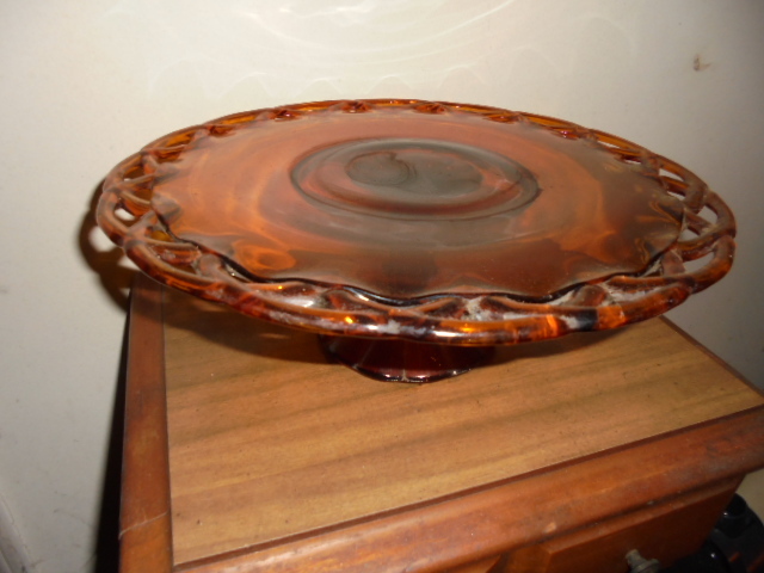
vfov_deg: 53.1
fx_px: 574
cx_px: 382
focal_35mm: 26
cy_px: 286
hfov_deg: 67.3
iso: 200
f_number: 3.5
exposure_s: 1/30
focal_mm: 4.6
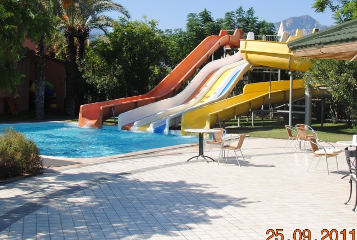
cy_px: 69
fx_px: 537
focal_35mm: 54
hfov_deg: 36.8
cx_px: 175
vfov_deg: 25.0
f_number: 9
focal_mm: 22
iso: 100
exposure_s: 1/200
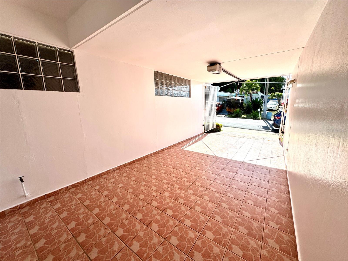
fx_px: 141
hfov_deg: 102.1
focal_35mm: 14
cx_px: 174
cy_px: 130
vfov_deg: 85.7
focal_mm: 2.22
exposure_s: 1/1600
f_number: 2.2
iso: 50
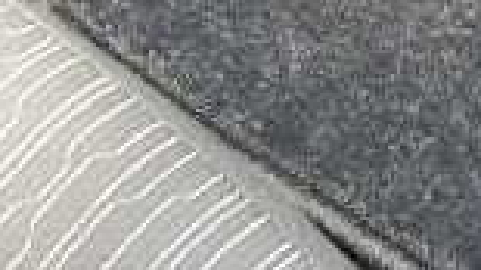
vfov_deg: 5.2
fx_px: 2983
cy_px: -93
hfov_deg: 8.6
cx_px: 1055
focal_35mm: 234
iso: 160
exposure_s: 1/50
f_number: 2.7
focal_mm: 6
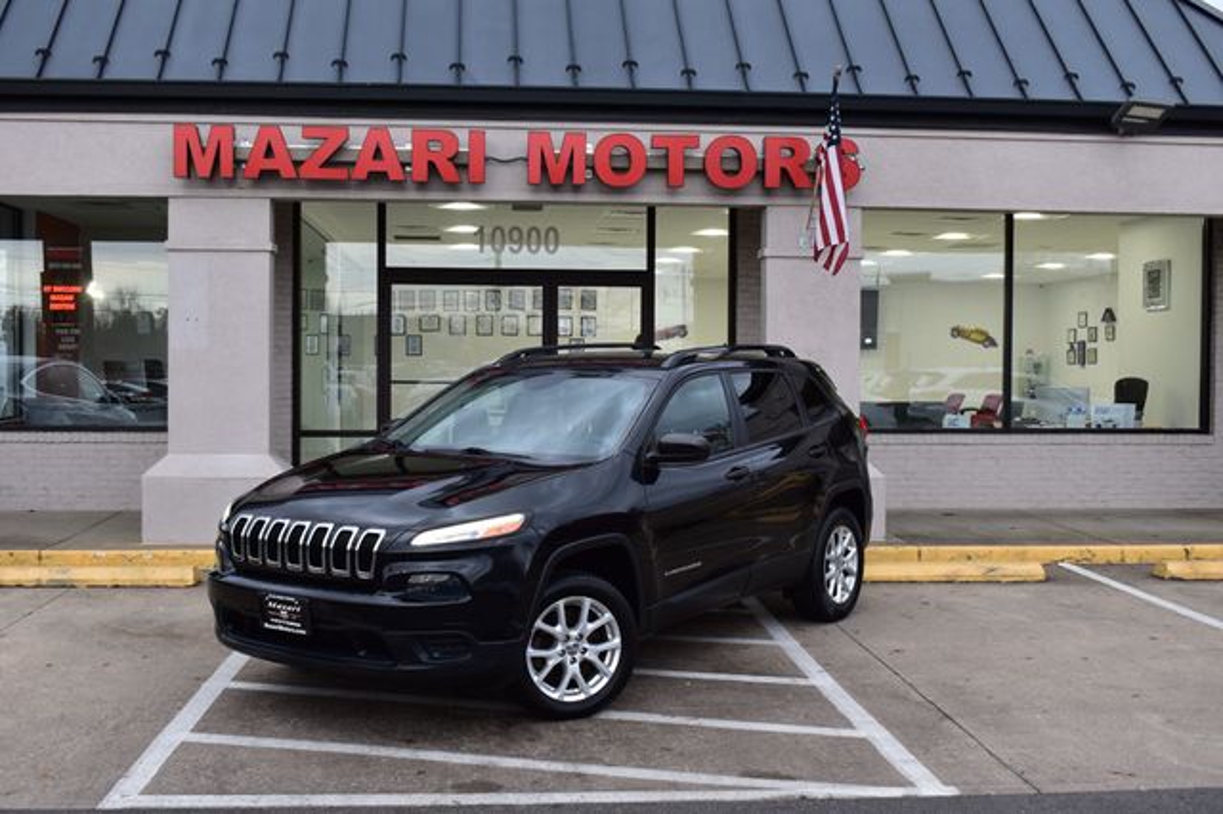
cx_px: 612
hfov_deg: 46.4
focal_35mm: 42
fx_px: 1426
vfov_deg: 31.9
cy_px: 407
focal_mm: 28
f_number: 7.1
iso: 400
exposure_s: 1/40
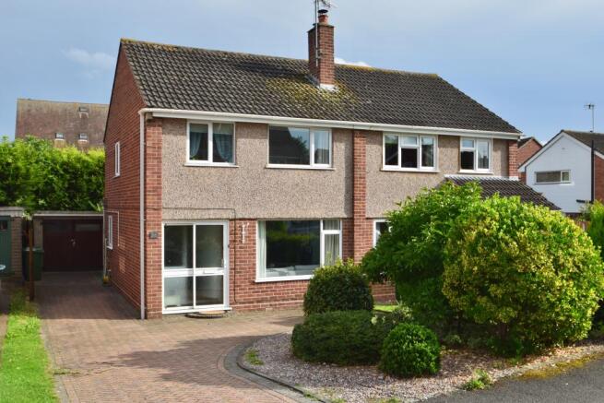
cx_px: 302
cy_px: 202
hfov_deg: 53.1
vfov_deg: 36.9
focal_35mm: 36
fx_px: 604
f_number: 11
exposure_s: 1/400
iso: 400
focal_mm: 24
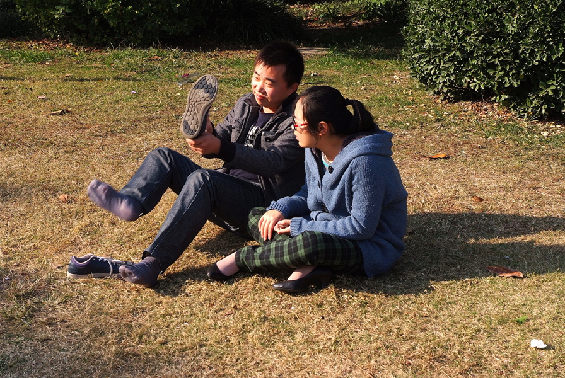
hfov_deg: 41.1
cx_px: 282
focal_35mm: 48
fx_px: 754
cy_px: 189
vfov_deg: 28.2
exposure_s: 1/142
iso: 200
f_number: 13
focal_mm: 32
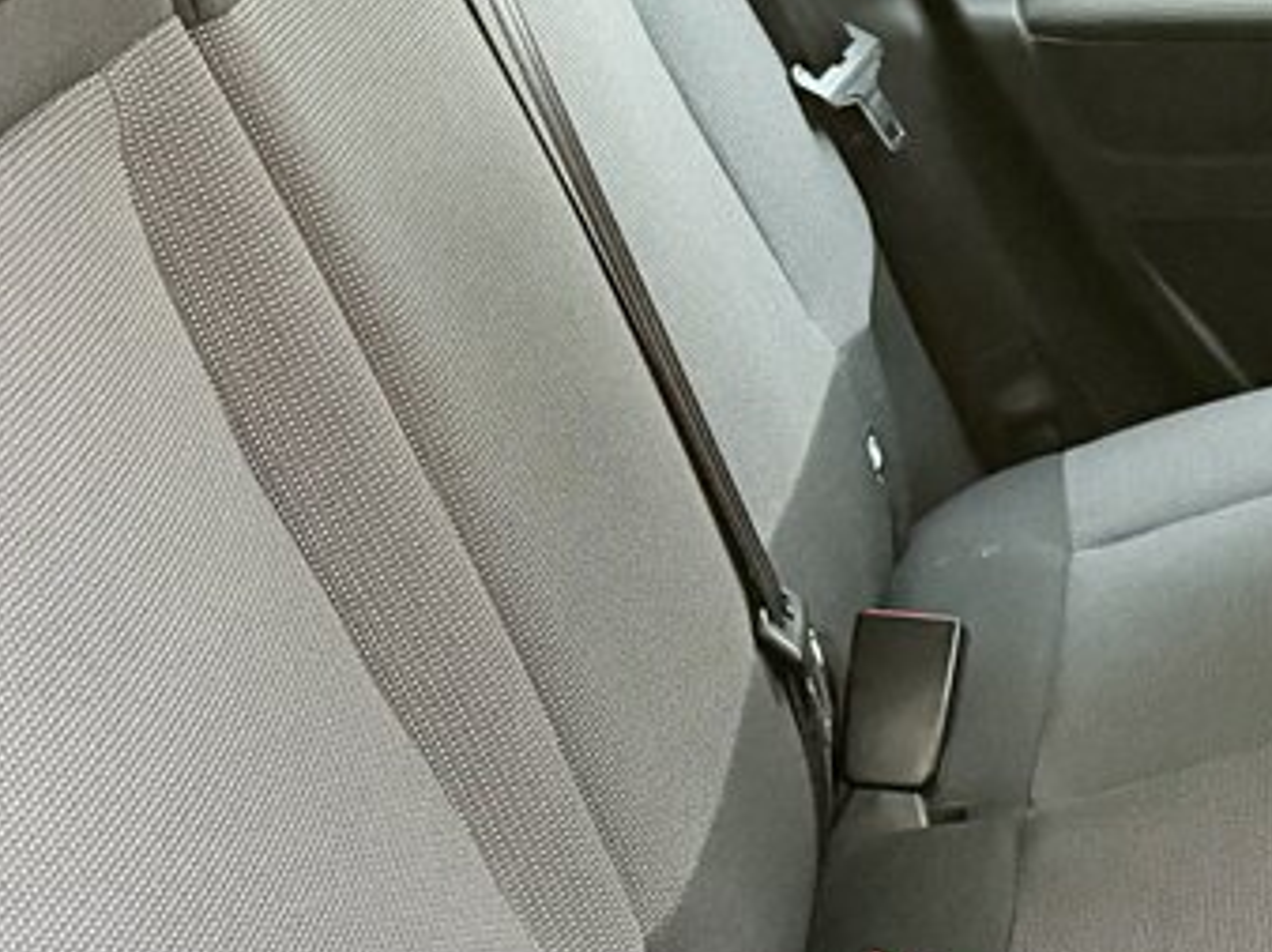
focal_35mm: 91
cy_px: 286
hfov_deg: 20.7
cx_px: 1344
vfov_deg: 16.2
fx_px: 3342
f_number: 1.78
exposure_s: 1/40
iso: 1000
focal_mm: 6.76
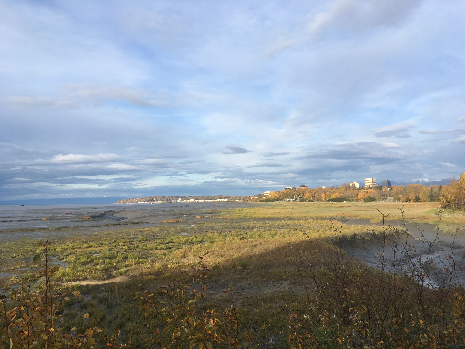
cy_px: 174
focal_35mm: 29
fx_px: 390
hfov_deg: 61.7
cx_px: 232
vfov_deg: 48.2
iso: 25
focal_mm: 4.15
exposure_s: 1/777
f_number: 2.2
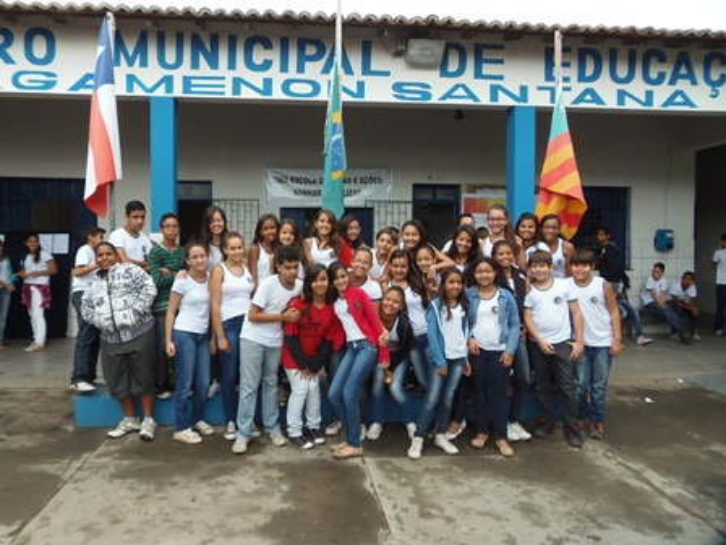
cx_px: 363
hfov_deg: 71.6
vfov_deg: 56.8
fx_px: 503
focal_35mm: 24
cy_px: 272
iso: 64
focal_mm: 4.3
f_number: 2.9
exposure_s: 1/100
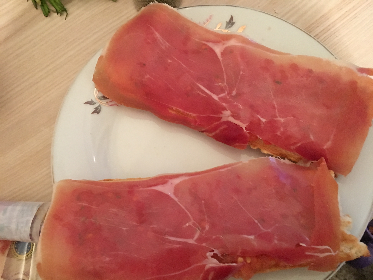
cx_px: 186
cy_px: 140
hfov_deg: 61.7
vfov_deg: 48.2
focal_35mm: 29
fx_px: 312
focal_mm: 4.15
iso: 160
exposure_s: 1/8
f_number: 2.2
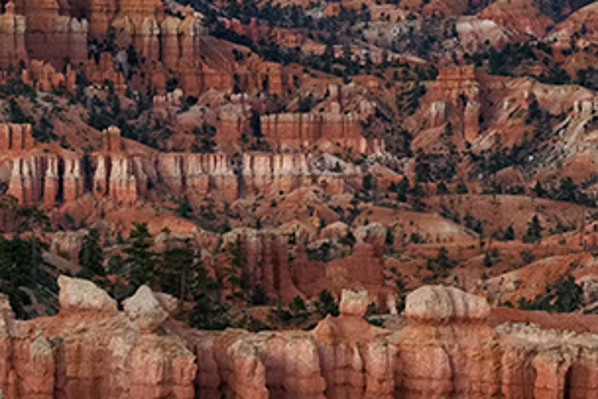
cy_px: 146
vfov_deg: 4.7
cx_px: 256
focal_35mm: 292
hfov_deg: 7.1
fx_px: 4846
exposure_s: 1/125
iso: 200
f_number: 7.1
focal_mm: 37
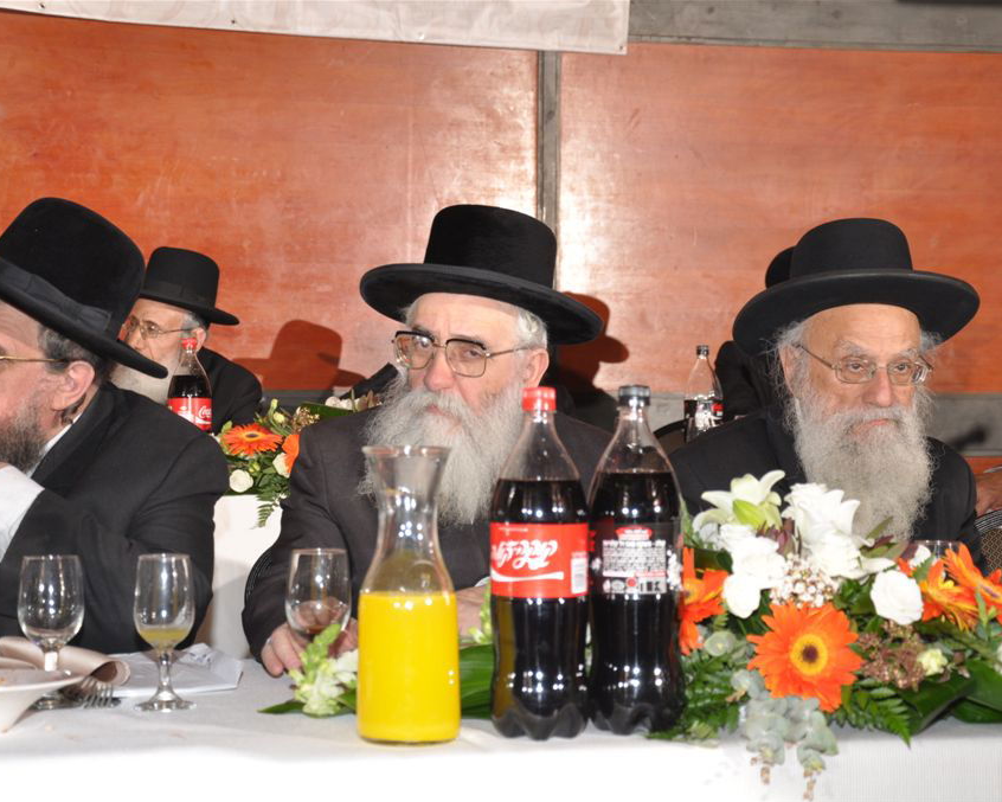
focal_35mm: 77
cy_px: 402
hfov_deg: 24.9
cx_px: 424
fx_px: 2271
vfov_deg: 20.0
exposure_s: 1/60
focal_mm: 45
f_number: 5.6
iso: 400
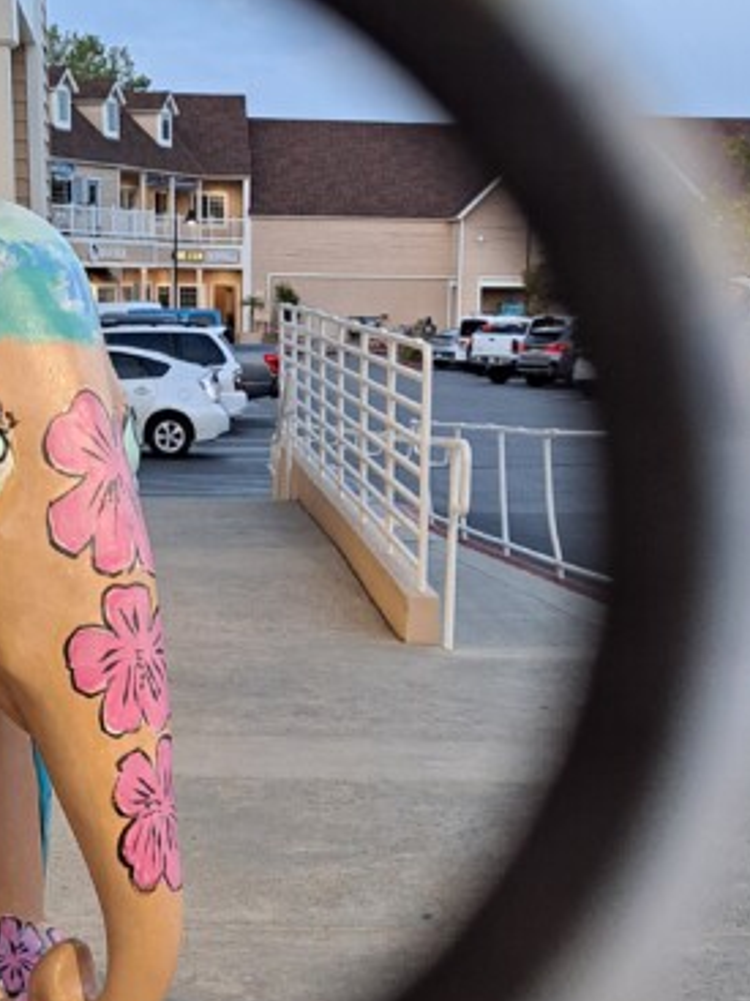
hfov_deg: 21.9
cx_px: 308
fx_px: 1937
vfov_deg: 28.2
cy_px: 840
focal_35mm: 67
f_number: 1.8
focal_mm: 5.23
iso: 125
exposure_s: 1/60
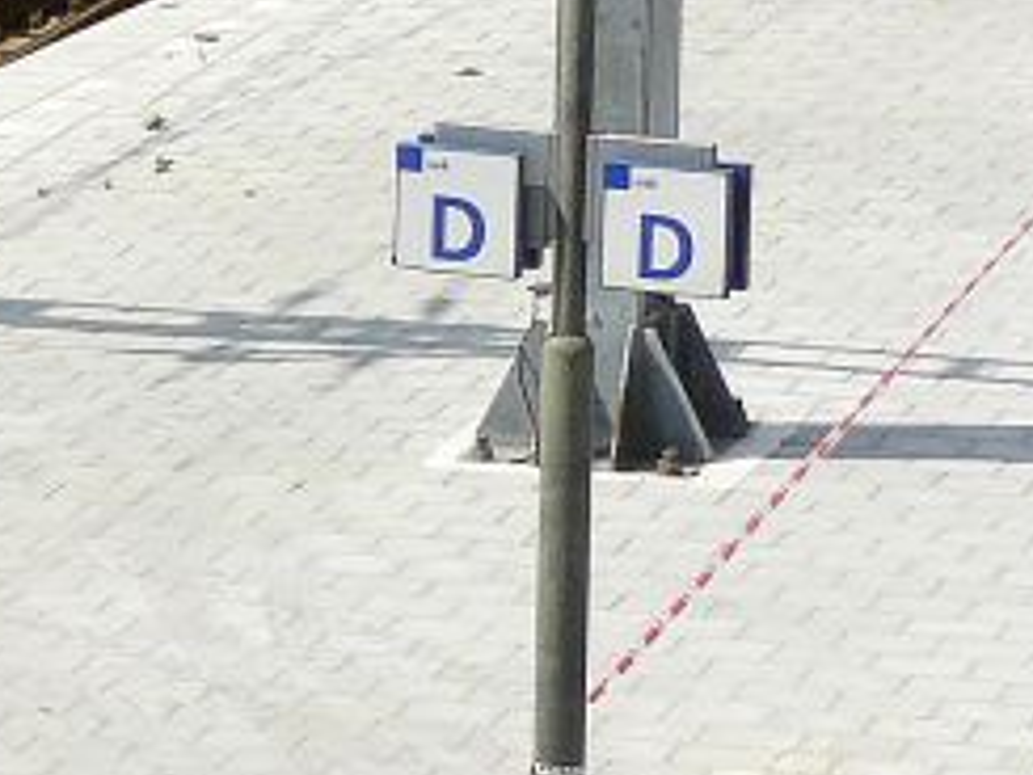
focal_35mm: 377
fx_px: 11256
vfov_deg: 3.9
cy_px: -362
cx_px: -1244
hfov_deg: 5.1
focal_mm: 12.9
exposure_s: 1/500
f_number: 5.6
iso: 100
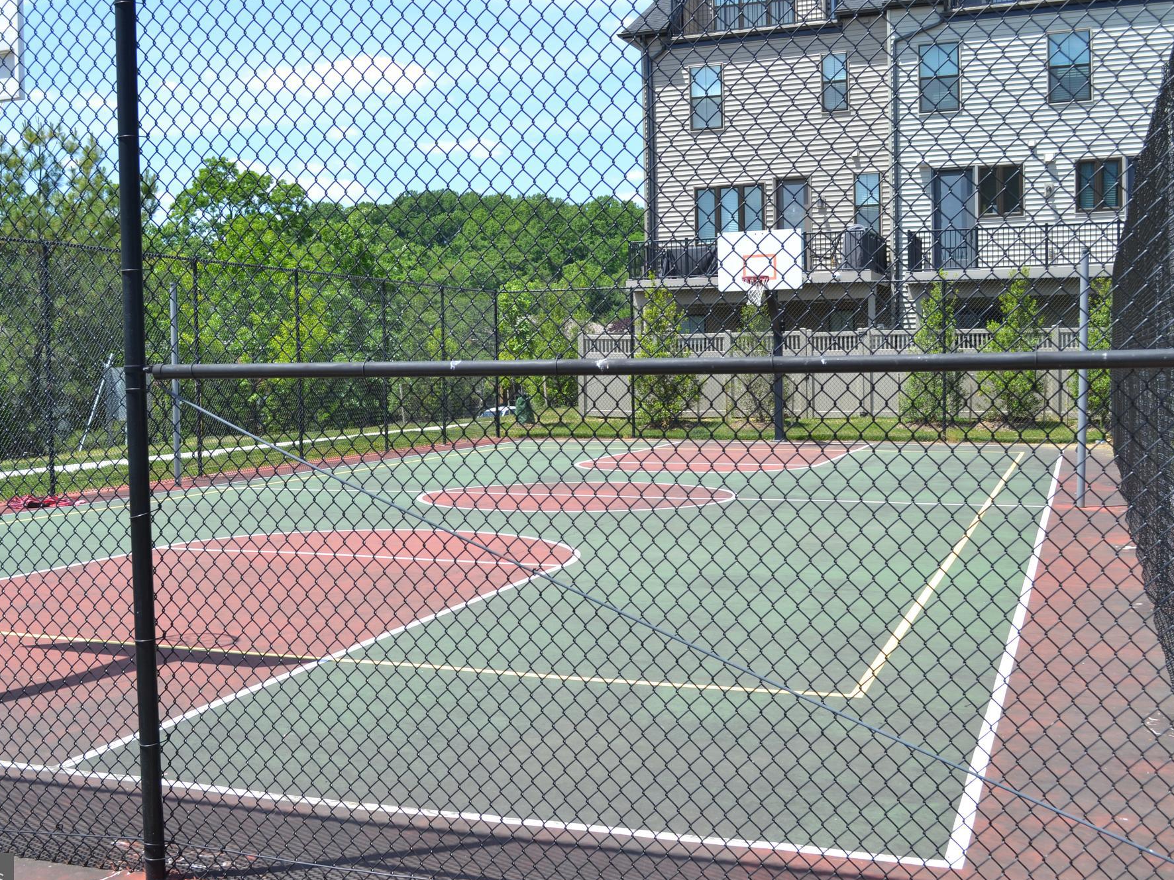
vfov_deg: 36.0
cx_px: 545
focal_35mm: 40
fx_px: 1357
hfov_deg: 46.8
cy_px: 449
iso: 100
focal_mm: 24
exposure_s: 1/160
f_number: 7.1
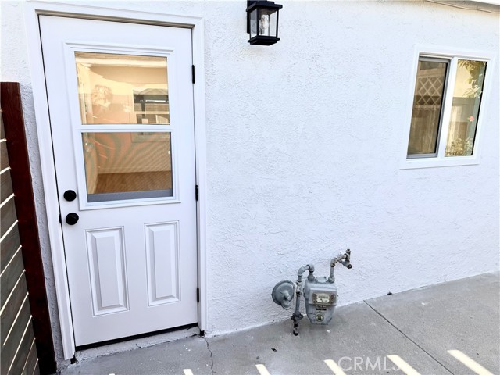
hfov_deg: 71.6
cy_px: 188
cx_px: 250
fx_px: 347
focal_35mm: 24
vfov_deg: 56.8
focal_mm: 6.76
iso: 80
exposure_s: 1/1094
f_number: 1.78
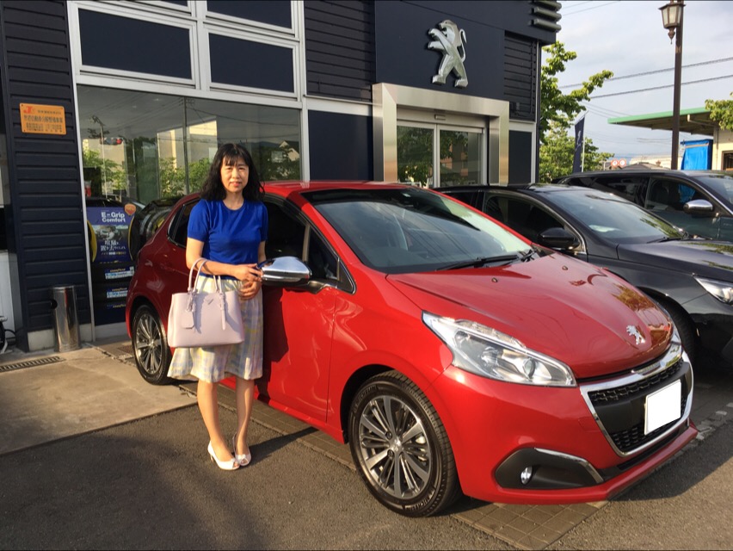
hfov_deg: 61.6
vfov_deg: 48.3
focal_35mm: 29
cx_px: 366
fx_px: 614
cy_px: 276
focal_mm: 4.15
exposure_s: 1/569
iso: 25
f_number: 2.2
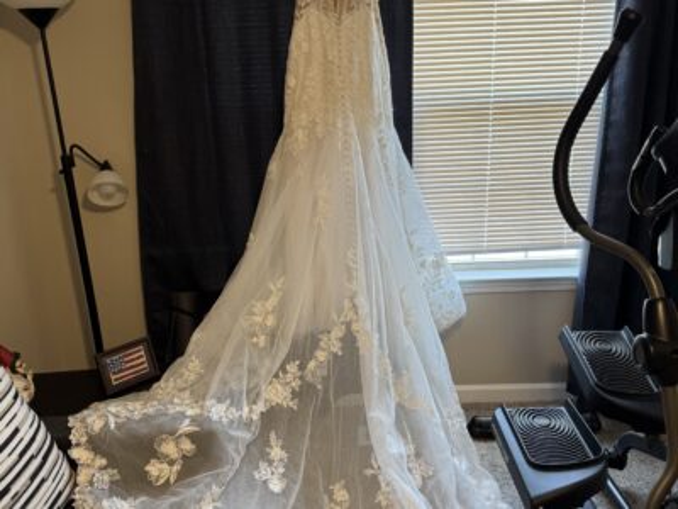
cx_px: 339
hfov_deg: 71.6
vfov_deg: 56.8
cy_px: 254
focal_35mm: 24
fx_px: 470
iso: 125
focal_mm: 6.76
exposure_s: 1/60
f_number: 1.78
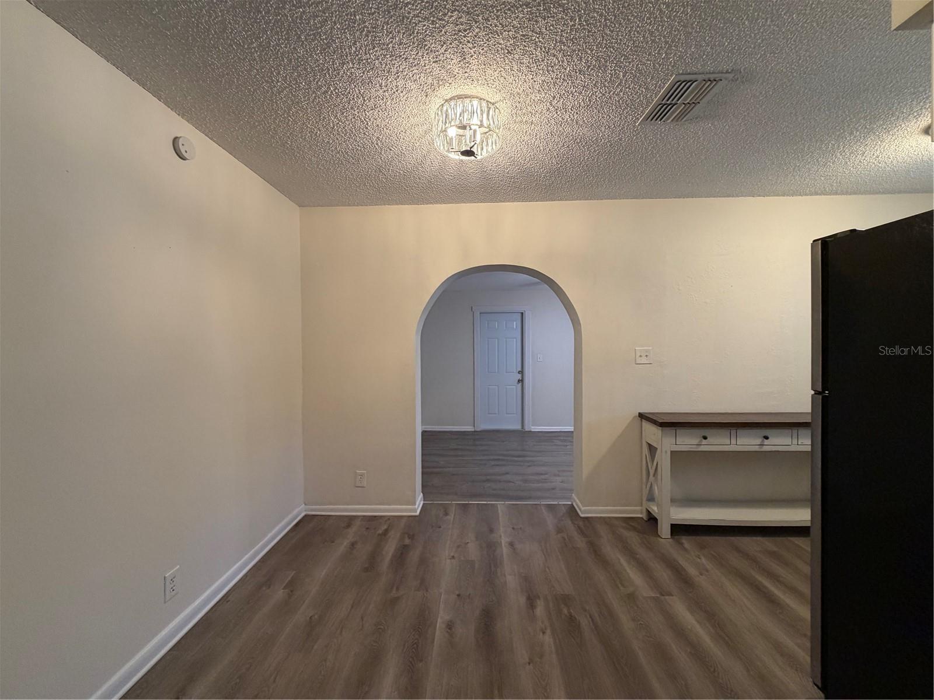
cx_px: 467
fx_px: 378
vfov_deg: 85.7
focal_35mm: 14
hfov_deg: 102.1
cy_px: 350
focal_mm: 2.22
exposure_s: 1/60
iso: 200
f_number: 2.2
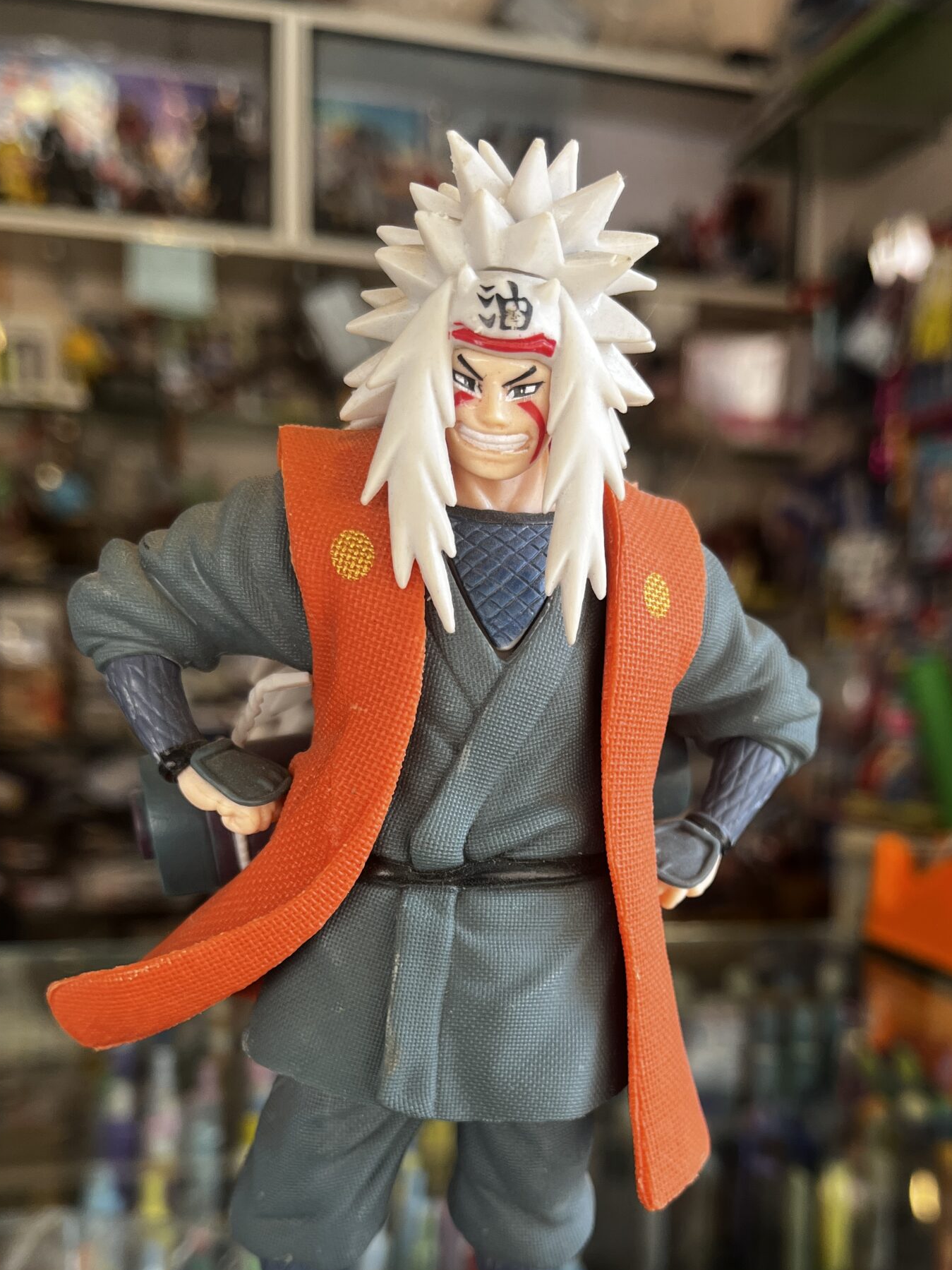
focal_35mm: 37
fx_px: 1357
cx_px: 565
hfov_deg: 38.5
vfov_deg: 48.8
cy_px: 896
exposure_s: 1/100
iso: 40
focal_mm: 5.1
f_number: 1.6
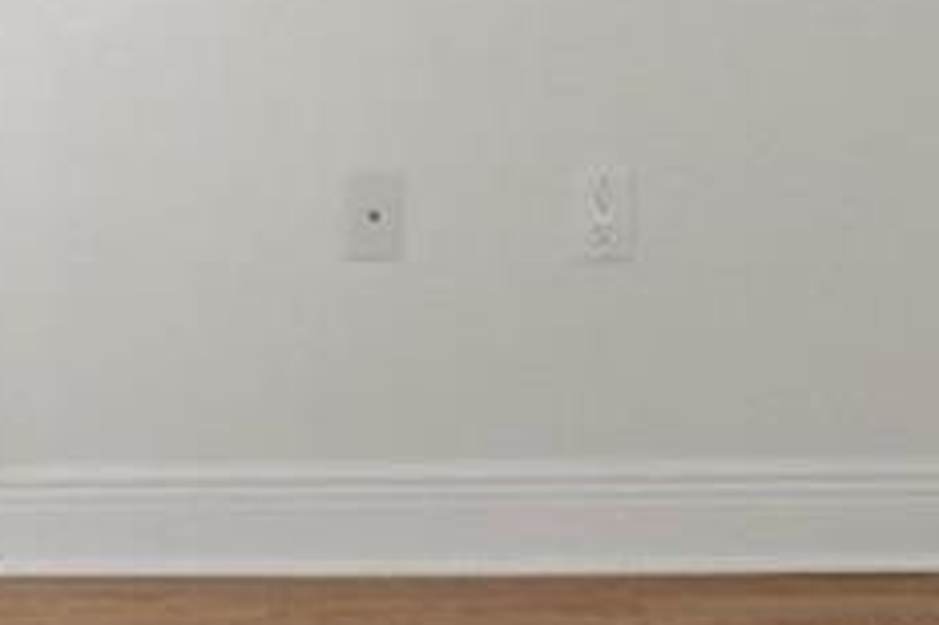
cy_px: -401
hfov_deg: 18.2
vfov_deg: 12.4
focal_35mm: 103
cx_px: -351
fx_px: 2685
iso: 640
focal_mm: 10
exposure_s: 1/125
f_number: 5.6
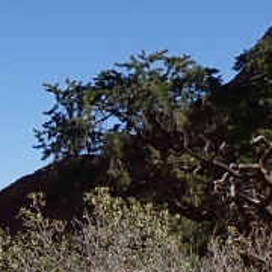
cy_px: 314
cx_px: -286
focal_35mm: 123
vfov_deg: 13.8
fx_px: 1093
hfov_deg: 12.4
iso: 100
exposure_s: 1/250
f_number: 8
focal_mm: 4.5
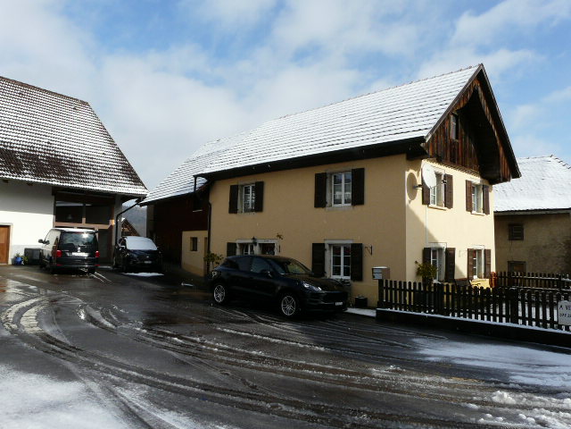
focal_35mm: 28
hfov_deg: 63.4
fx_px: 462
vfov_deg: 49.7
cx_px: 286
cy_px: 214
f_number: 6.3
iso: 100
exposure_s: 1/400
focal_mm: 4.6
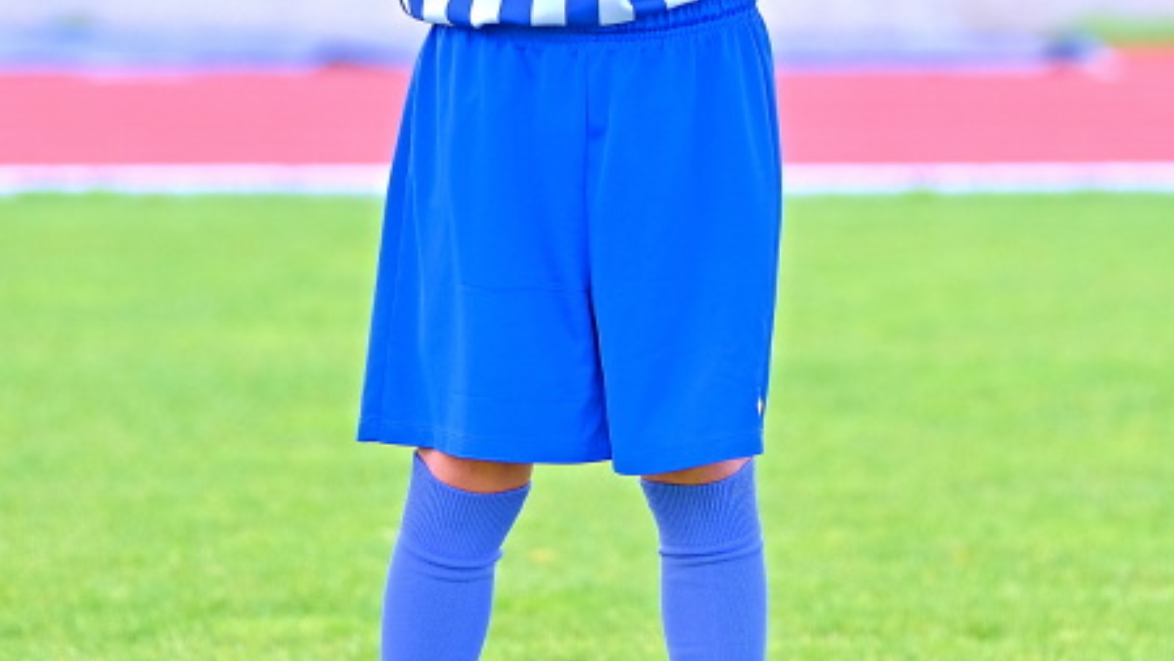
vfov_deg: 4.0
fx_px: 9467
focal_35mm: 304
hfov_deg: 7.1
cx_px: 584
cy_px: 69
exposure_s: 1/340
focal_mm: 124.3
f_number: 2.8
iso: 320
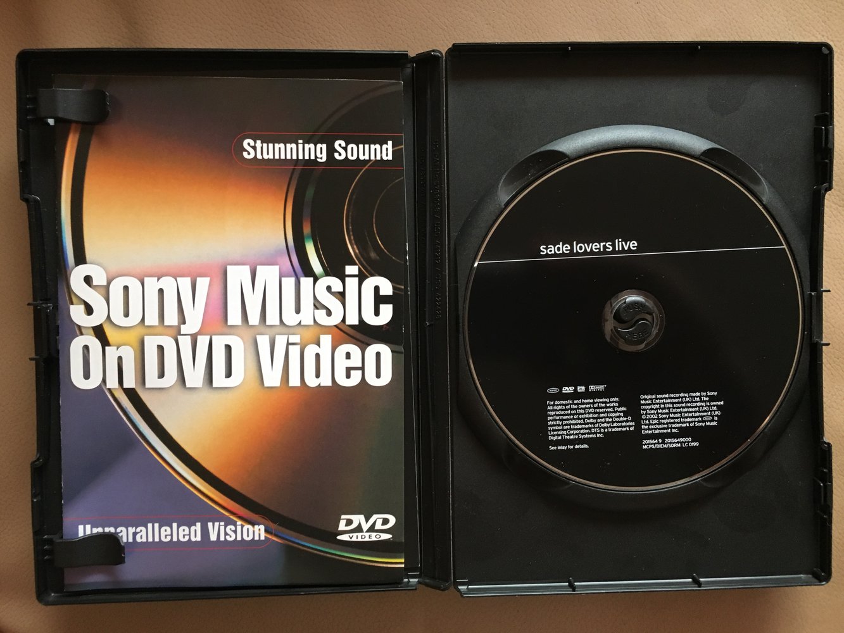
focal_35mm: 29
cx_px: 422
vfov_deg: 48.2
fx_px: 707
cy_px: 316
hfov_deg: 61.7
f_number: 2.2
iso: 160
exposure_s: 1/33
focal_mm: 4.15
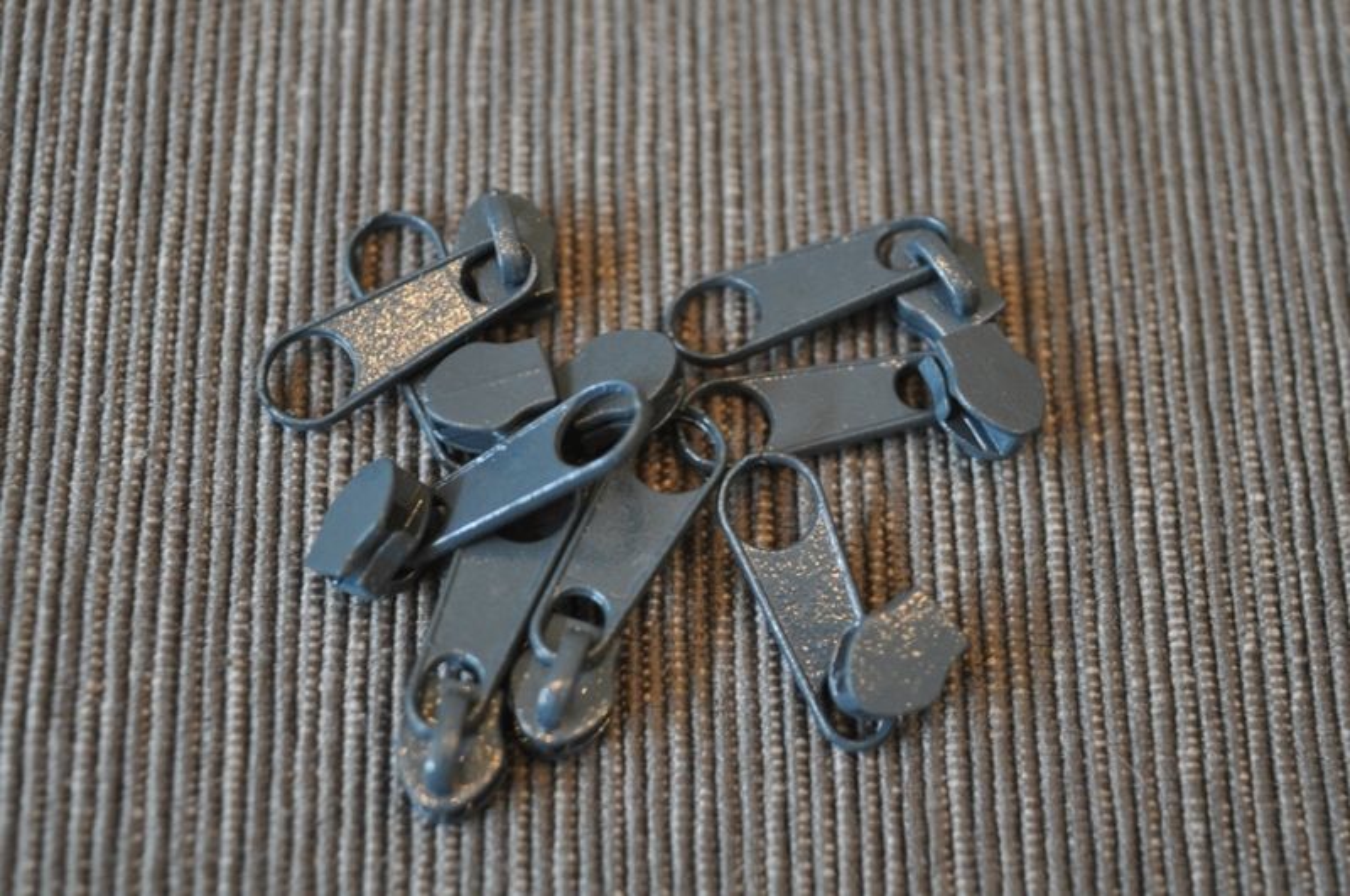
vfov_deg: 19.7
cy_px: 448
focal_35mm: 69
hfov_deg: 29.3
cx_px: 675
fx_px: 2584
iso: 800
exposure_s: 1/60
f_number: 5
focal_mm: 46
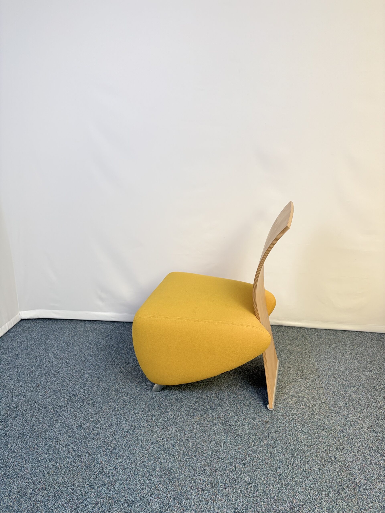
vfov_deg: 67.3
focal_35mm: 26
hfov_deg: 53.1
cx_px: 192
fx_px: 386
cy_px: 256
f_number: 1.6
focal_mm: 5.96
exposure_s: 1/111
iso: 125
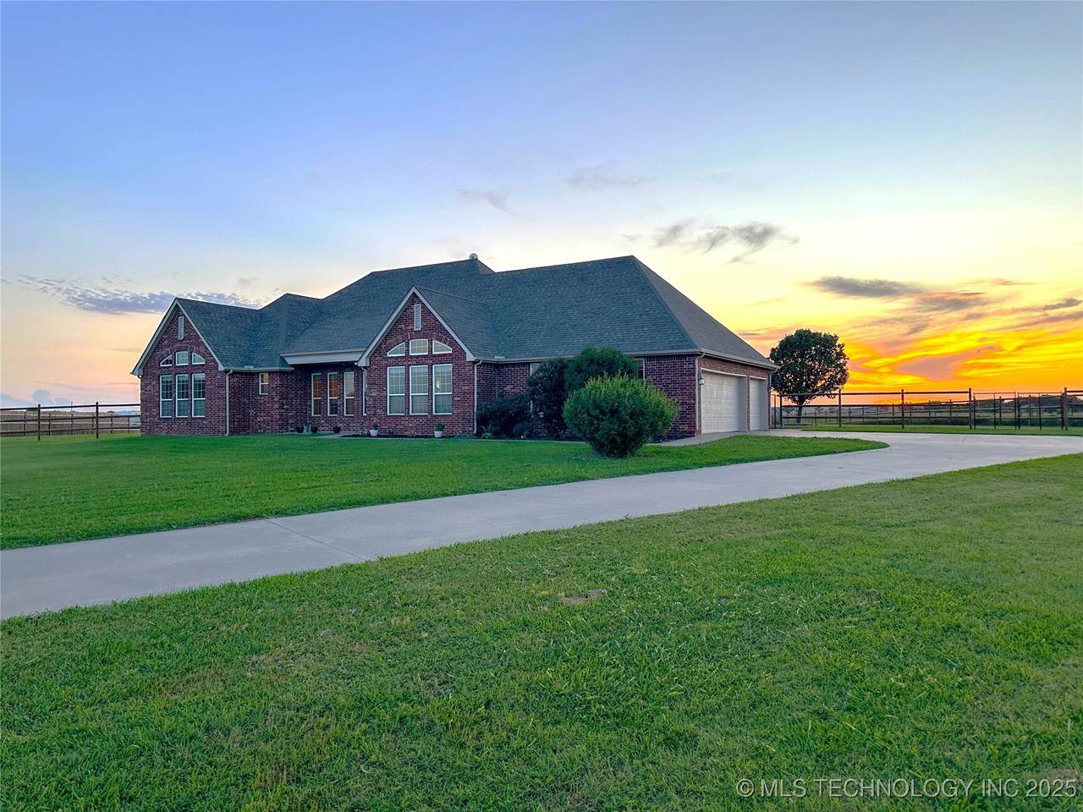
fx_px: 751
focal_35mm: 24
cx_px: 542
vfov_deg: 56.8
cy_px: 406
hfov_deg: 71.6
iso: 80
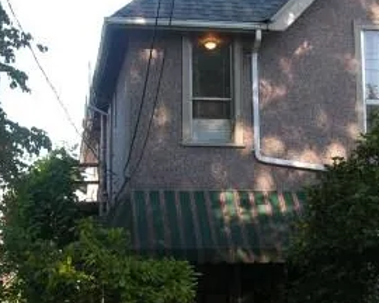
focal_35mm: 81
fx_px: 909
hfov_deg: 23.6
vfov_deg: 18.9
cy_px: 194
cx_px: 198
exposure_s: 1/60.6
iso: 50
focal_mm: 8.9
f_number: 3.5
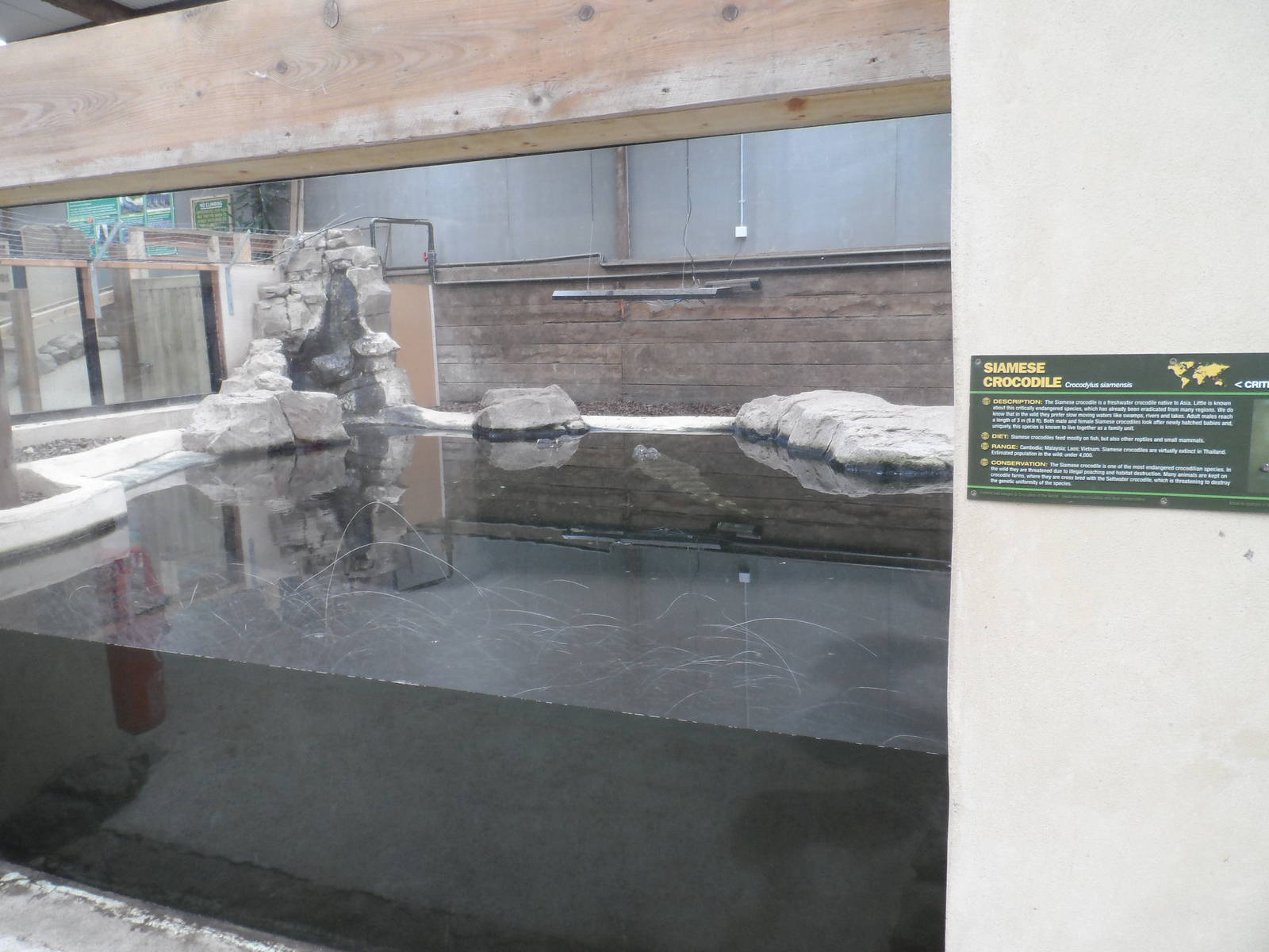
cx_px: 634
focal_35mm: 24
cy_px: 476
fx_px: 880
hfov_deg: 71.6
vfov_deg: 56.8
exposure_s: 1/30
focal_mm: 4
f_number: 3.2
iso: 200
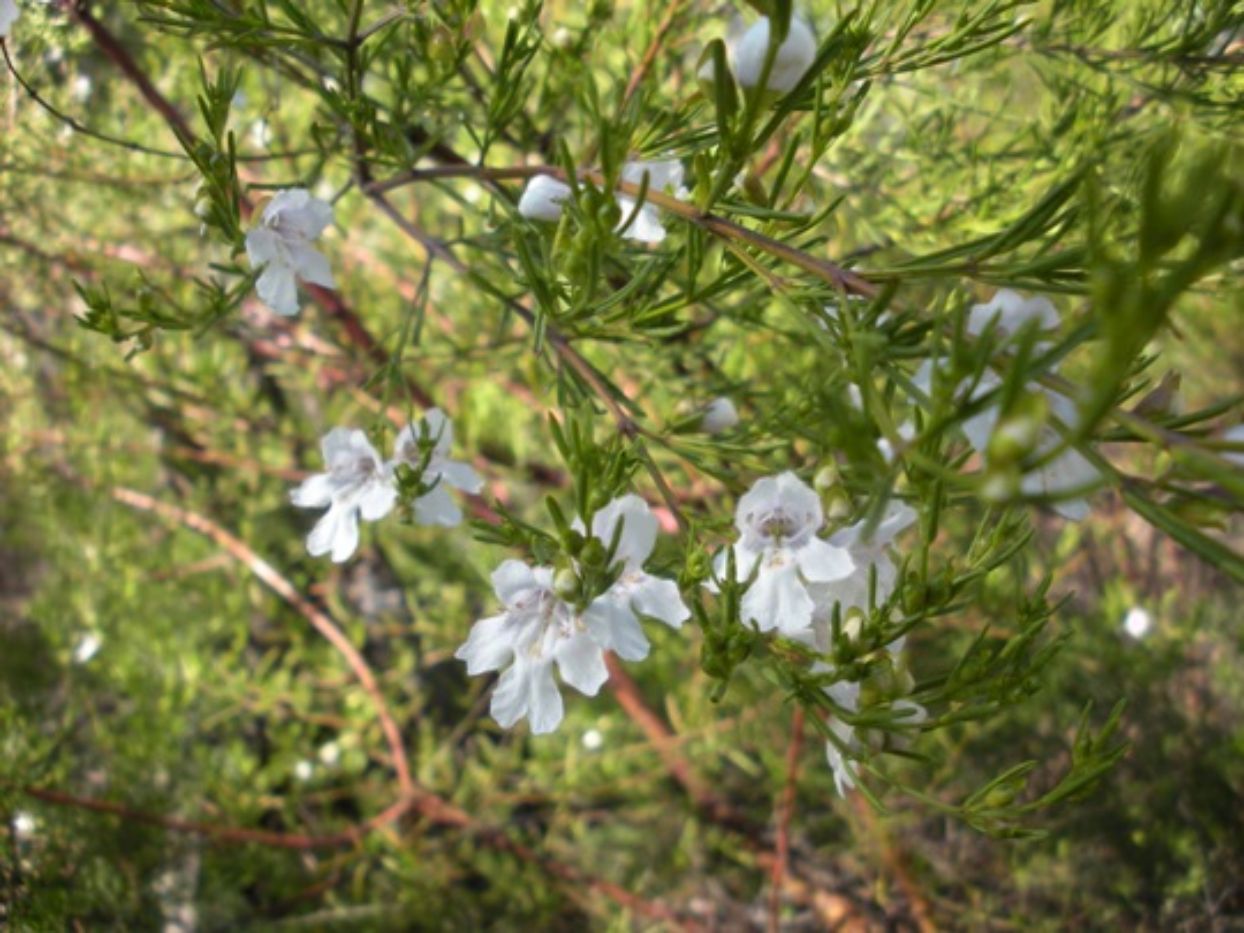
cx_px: 622
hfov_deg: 52.6
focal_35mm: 35
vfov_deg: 40.7
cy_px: 466
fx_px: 1258
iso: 64
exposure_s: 1/114
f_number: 3.5
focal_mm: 6.3
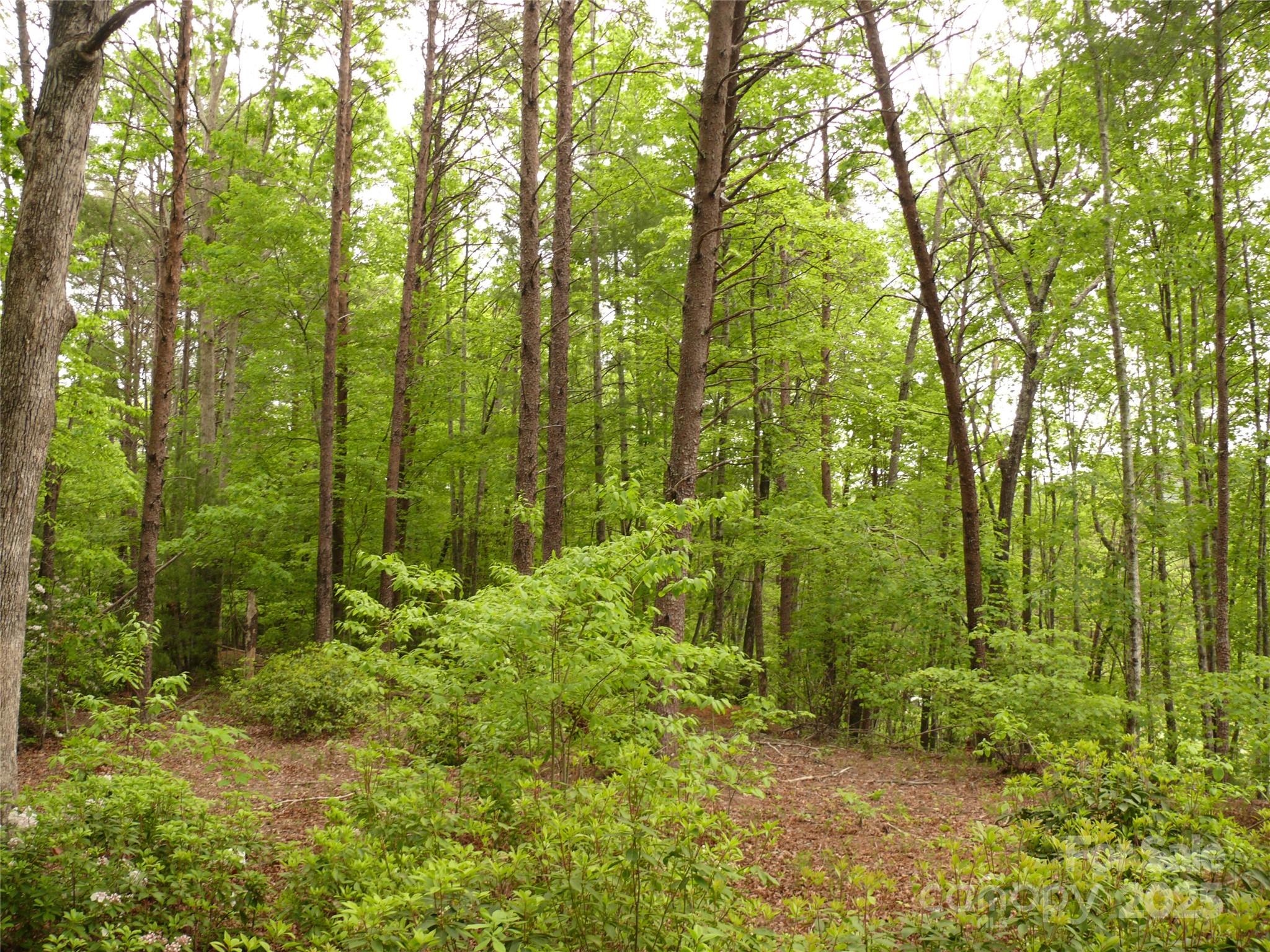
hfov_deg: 52.6
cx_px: 635
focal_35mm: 35
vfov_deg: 40.7
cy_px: 476
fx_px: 1284
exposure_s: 1/80
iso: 100
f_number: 2.8
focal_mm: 7.4
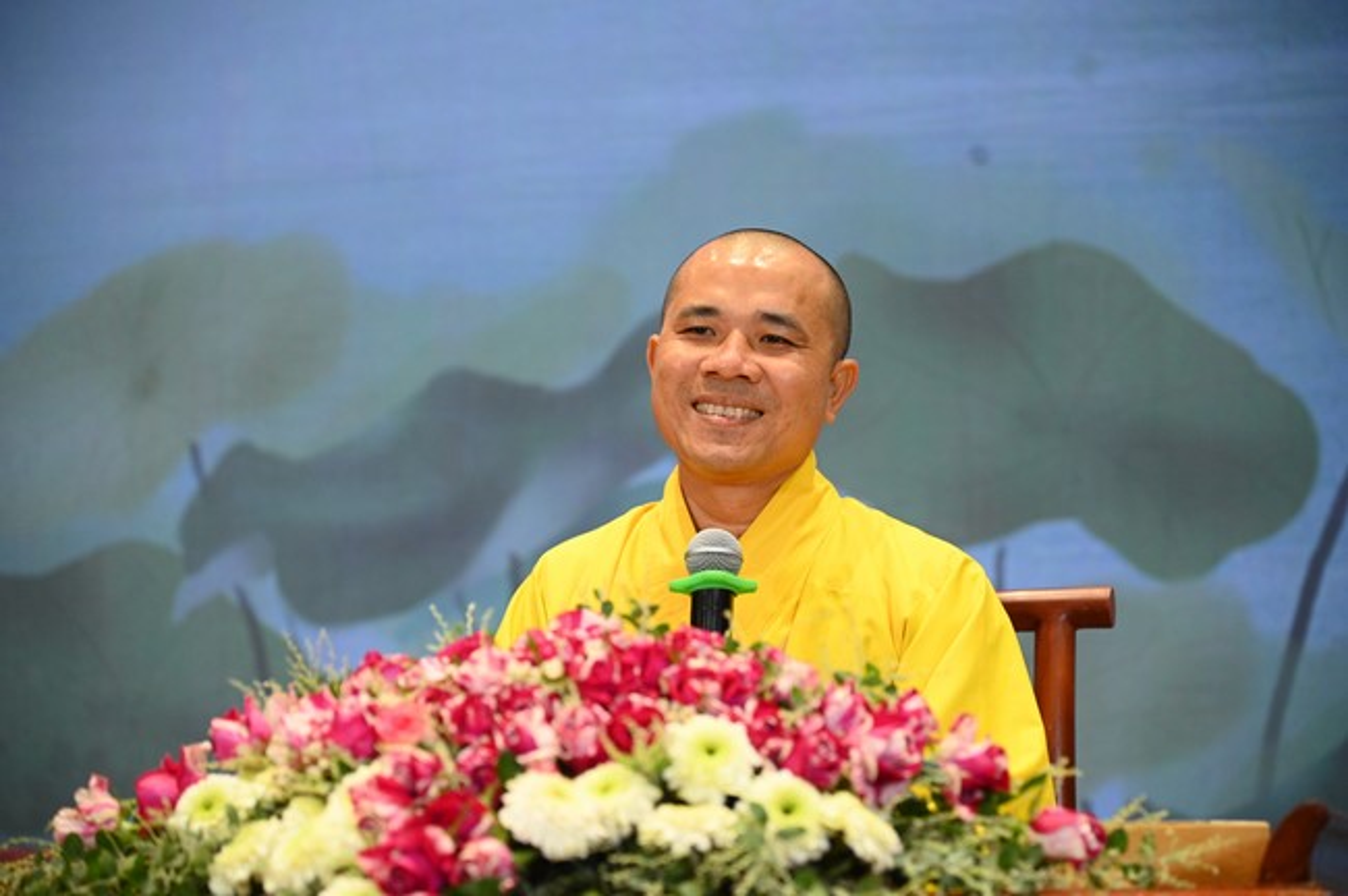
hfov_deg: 17.1
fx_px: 4489
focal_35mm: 120
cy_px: 448
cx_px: 674
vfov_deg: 11.4
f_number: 4
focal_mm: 120
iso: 2500
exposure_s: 1/125
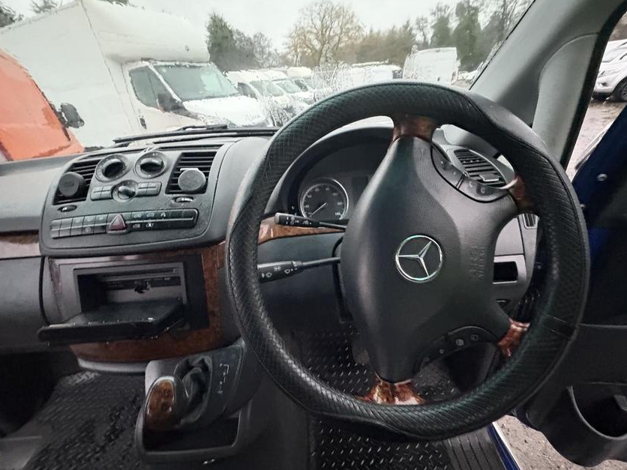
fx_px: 272
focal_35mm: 15
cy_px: 244
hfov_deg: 98.2
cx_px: 321
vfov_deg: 81.7
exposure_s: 1/30
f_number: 2.2
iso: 1600
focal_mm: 2.22
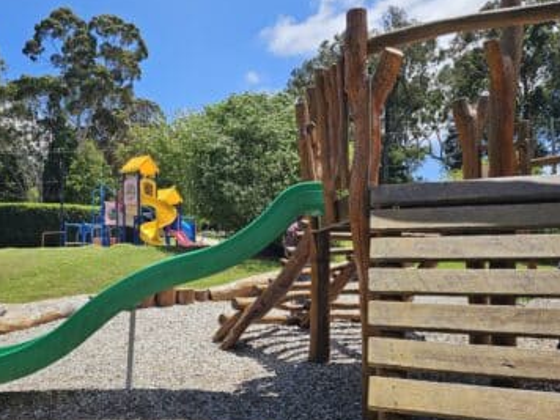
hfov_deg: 58.1
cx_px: 236
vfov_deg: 45.4
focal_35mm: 31
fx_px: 502
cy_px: 222
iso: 10
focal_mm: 6.3
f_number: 1.7
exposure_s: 1/989
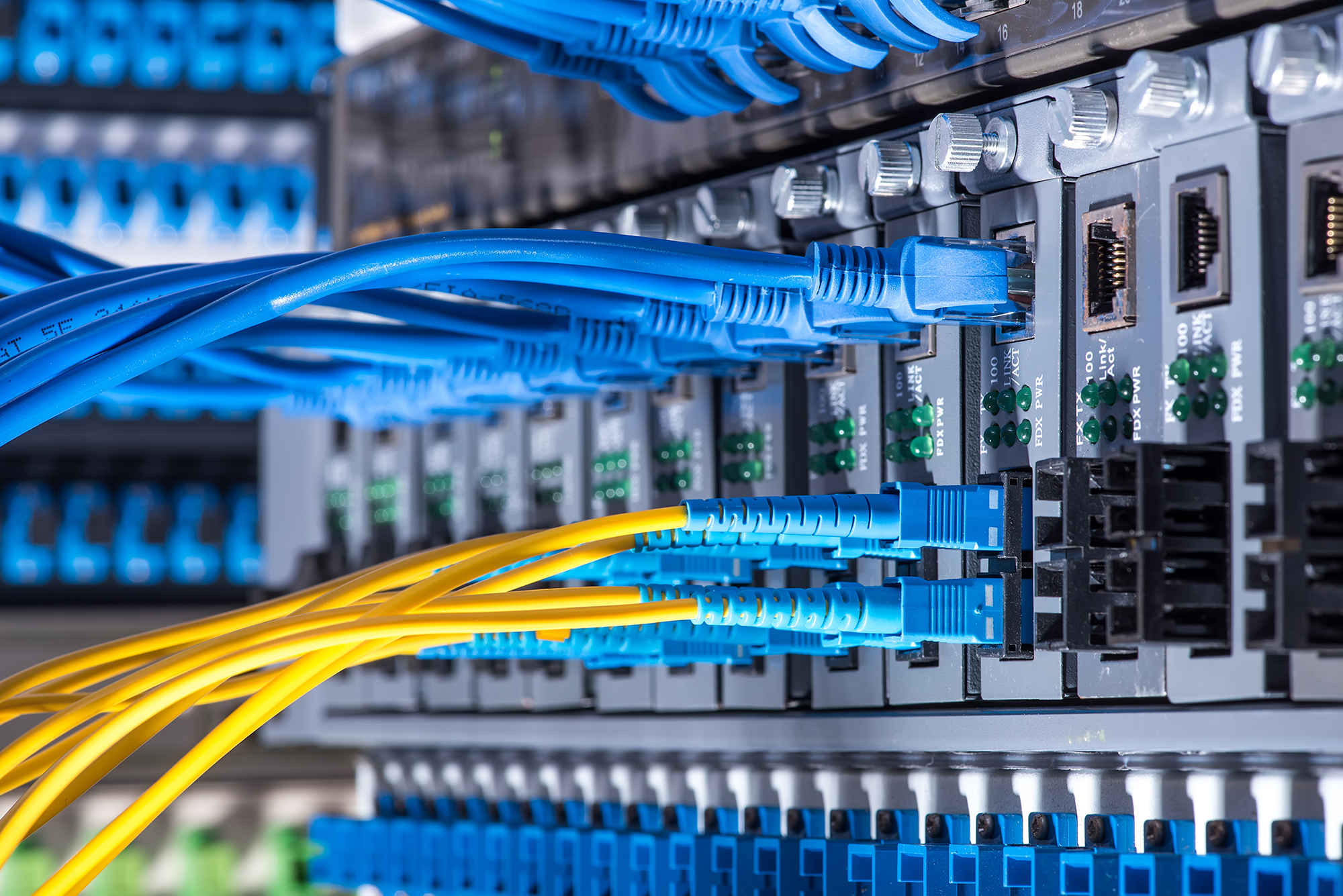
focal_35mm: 105
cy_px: 448
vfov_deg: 13.1
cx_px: 672
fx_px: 3918
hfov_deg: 19.4
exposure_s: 1/200
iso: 125
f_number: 14
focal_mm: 105
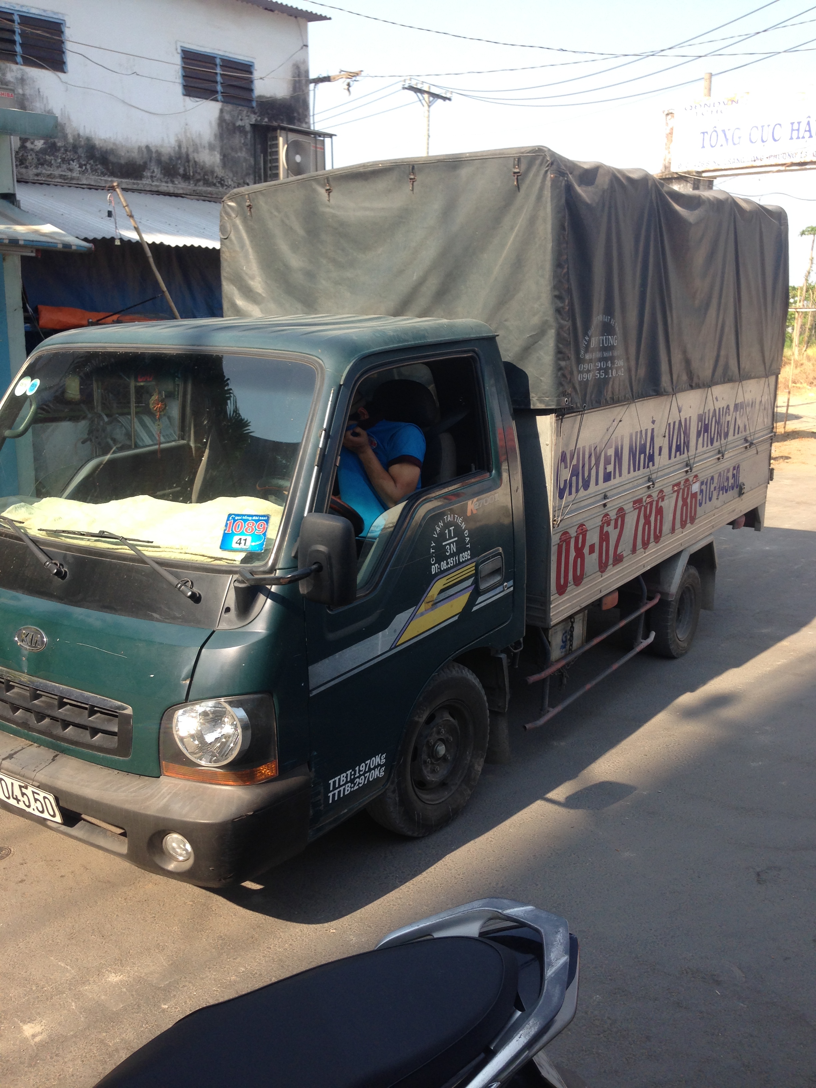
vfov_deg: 55.4
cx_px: 408
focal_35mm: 33
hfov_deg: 42.9
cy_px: 544
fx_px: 1037
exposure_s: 1/516
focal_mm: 4.12
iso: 50
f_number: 2.4
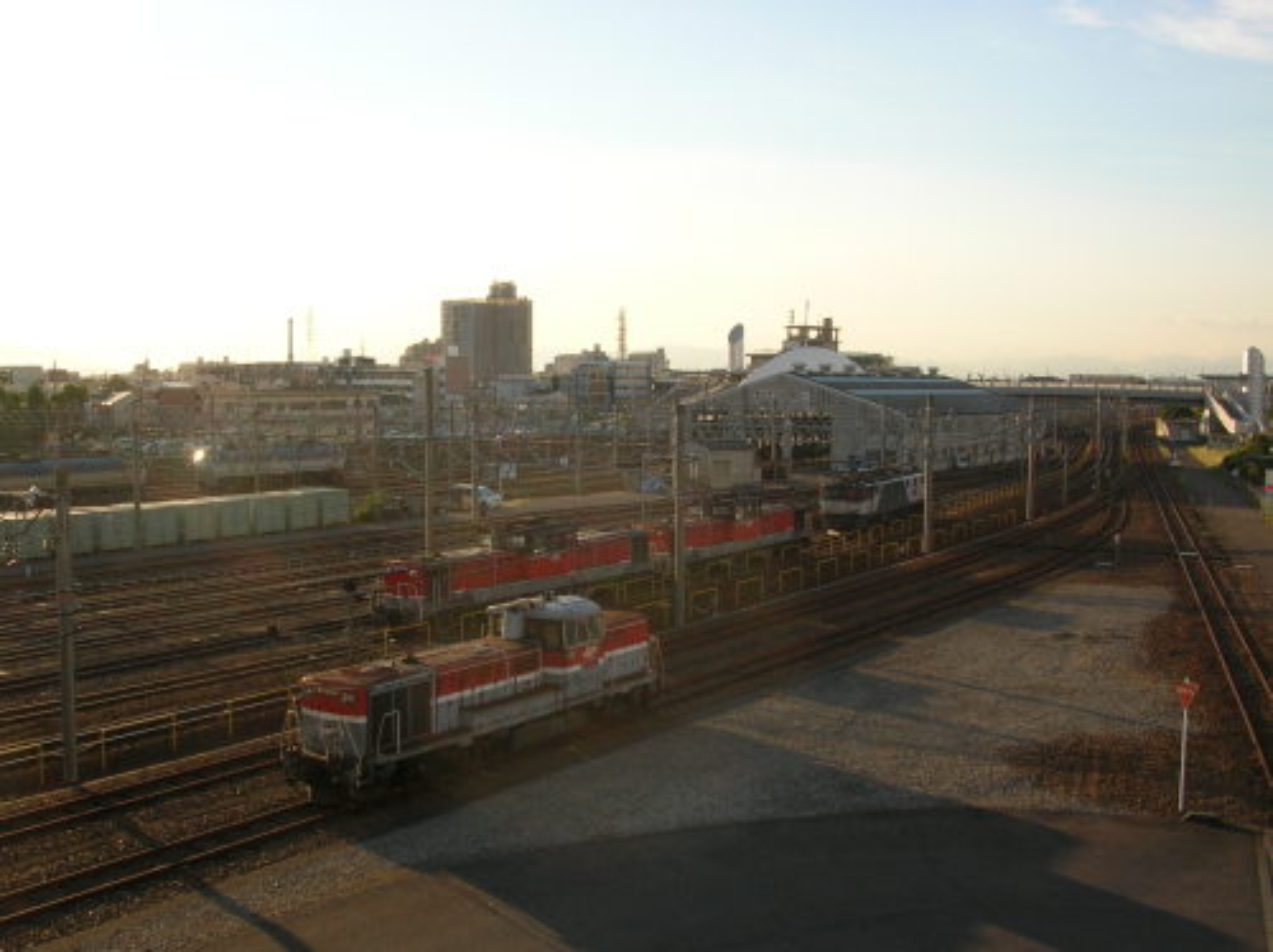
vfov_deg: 35.9
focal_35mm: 40
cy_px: 476
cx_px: 636
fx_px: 1470
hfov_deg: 46.8
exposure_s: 1/153
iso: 50
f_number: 5.9
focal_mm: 6.6
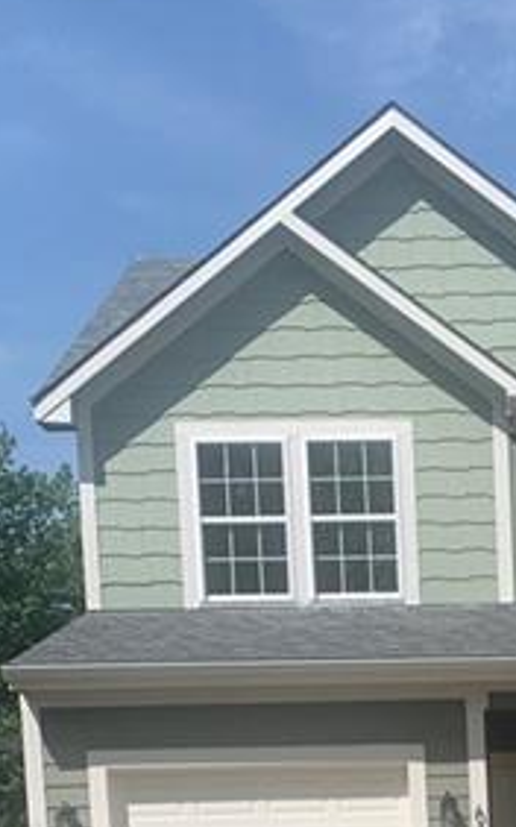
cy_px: 1082
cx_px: 633
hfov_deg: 16.6
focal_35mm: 75
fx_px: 1689
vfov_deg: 24.1
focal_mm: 4.25
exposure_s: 1/2681
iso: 25
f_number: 1.8
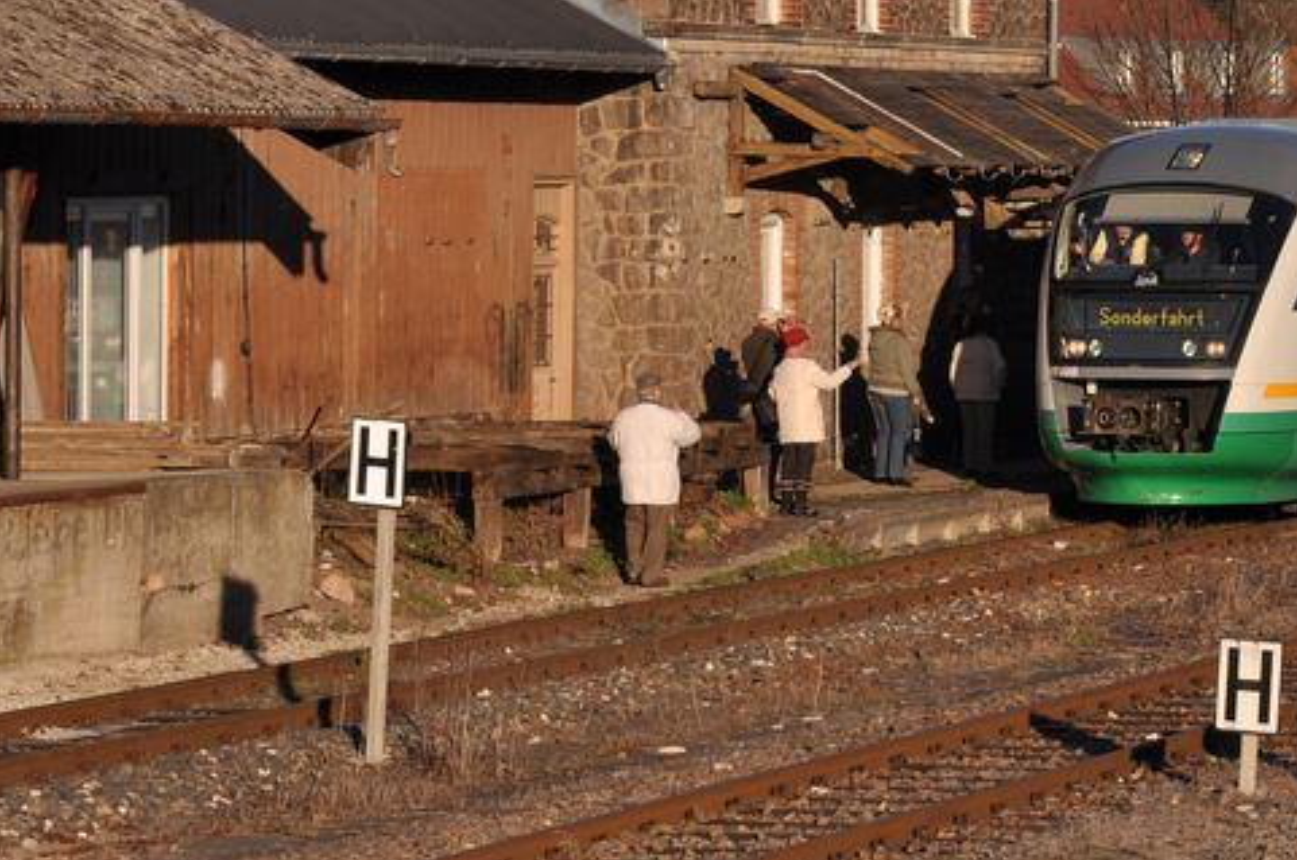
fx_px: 7122
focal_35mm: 198
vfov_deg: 6.9
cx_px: 1224
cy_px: 94
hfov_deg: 10.3
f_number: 10
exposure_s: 1/500
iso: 200
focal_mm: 62
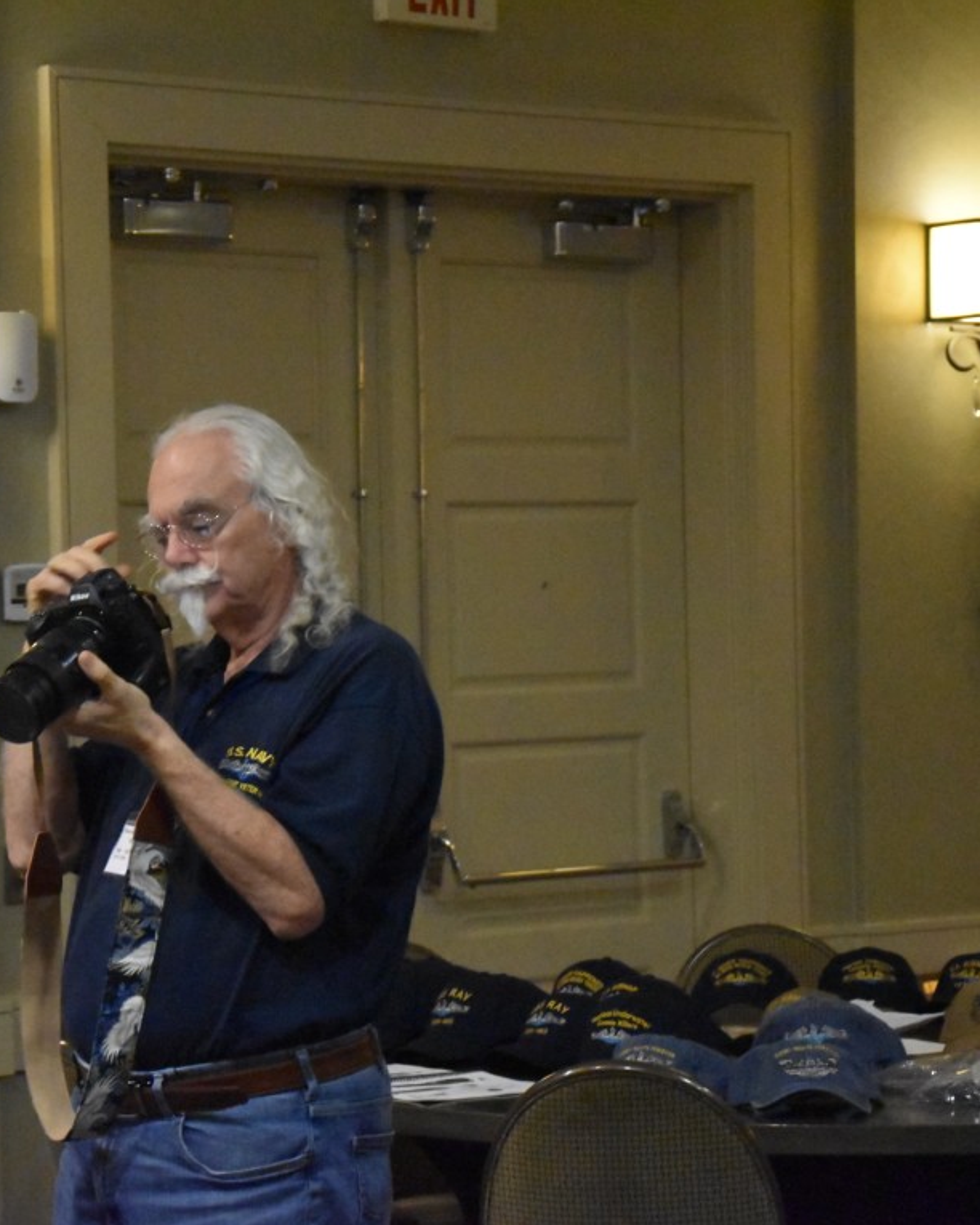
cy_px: 613
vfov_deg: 15.6
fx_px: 4459
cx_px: 339
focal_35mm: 123
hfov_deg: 12.5
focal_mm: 58
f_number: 5
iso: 11400
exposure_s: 1/125
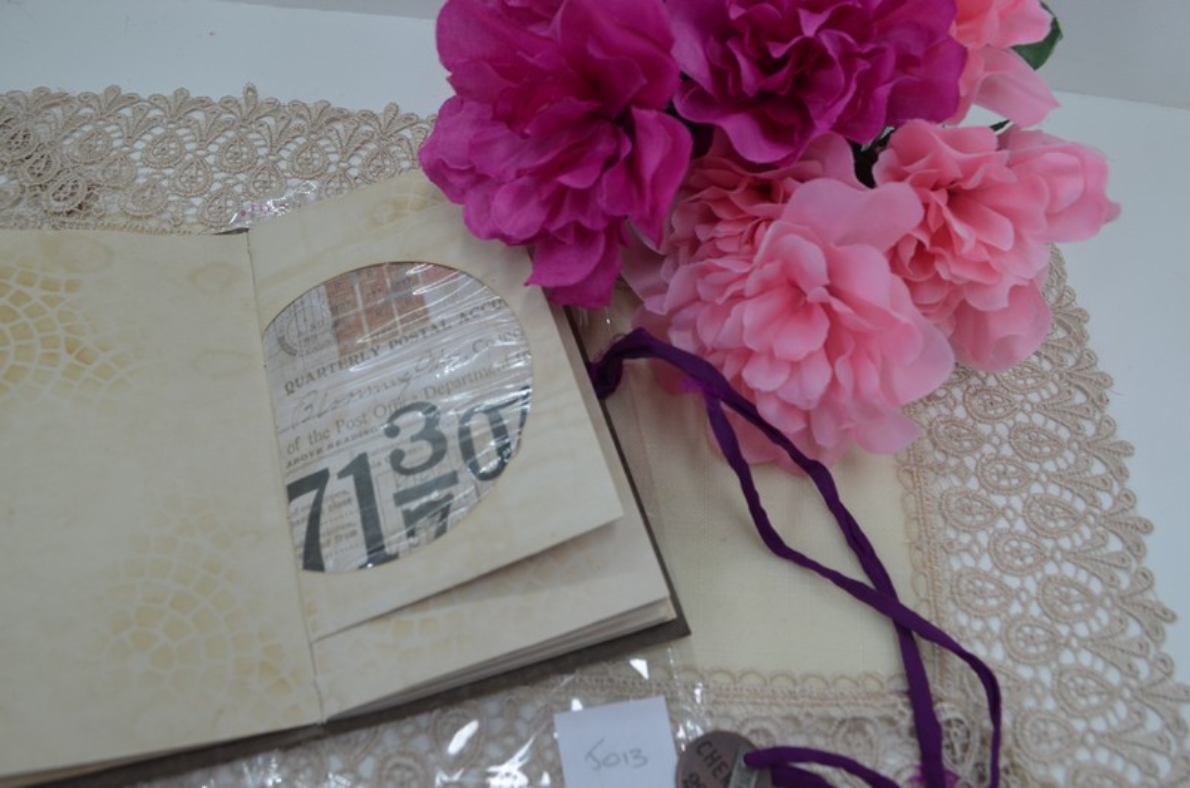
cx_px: 595
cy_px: 394
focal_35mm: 30
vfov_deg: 43.4
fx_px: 990
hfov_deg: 62.0
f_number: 8
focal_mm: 20
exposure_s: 1/60
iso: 280
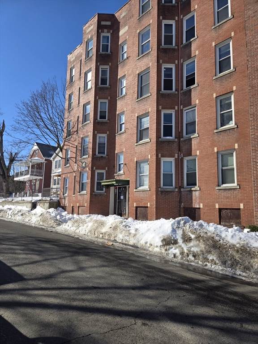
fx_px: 229
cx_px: 129
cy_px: 172
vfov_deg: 73.9
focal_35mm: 23
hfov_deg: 58.9
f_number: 1.8
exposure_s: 1/1869
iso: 25
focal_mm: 5.4
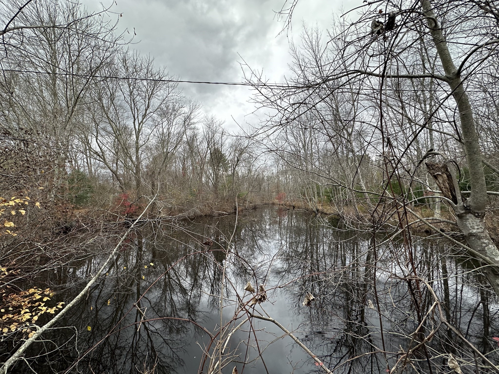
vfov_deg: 85.7
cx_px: 250
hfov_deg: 102.1
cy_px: 187
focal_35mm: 14
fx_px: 202
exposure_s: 1/525
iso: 40
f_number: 2.2
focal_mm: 2.22
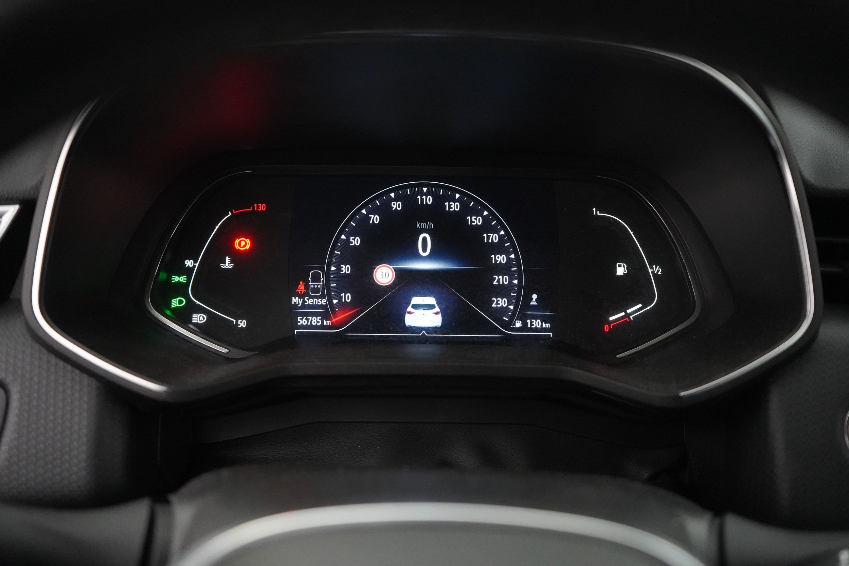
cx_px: 424
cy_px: 283
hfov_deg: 55.8
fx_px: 802
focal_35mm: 34
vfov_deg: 38.9
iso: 12800
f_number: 4
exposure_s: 1/160
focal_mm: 34
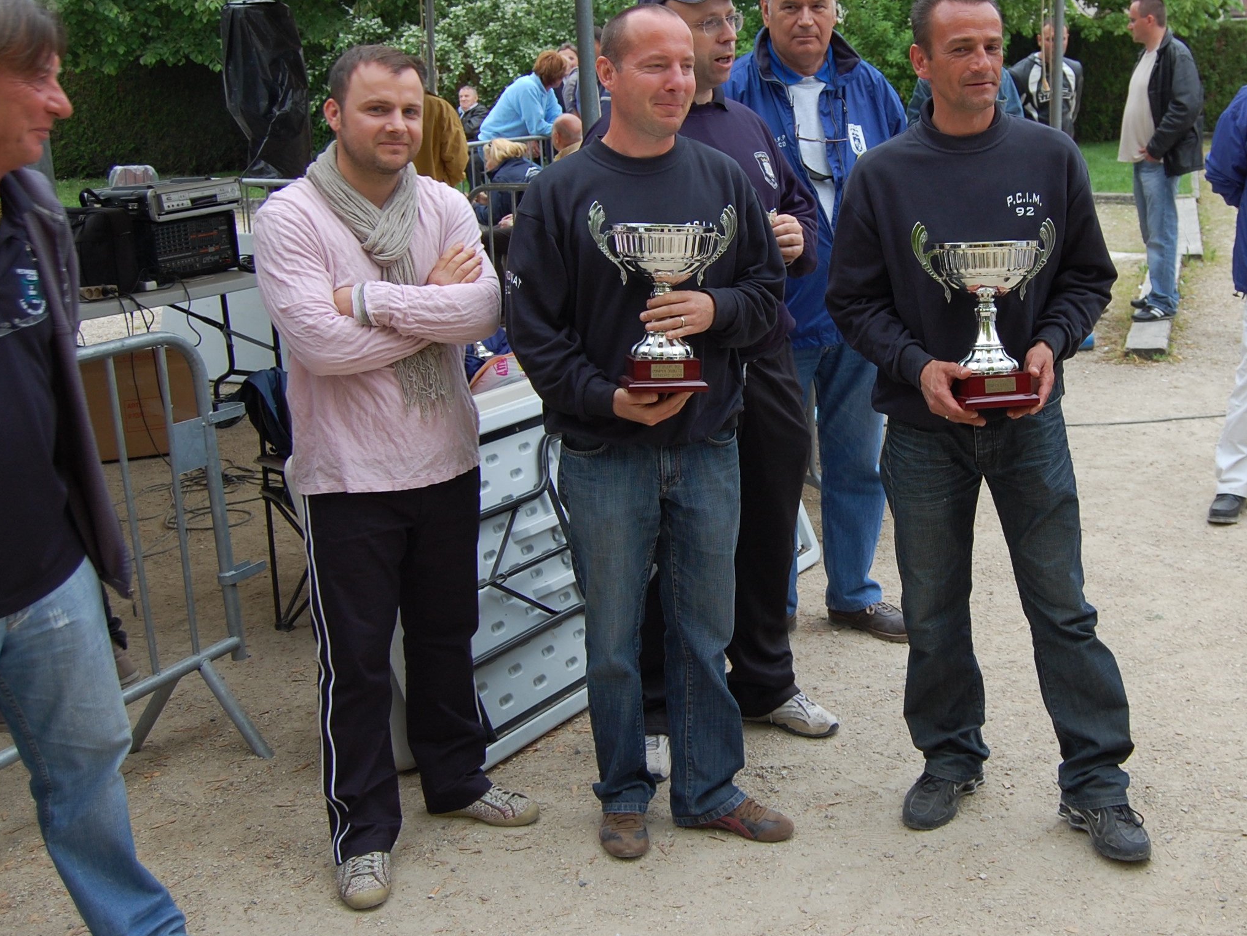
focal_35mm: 47
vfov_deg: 30.8
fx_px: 1693
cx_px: 849
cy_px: 397
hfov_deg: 39.9
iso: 200
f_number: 4.5
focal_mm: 22
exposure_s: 1/80
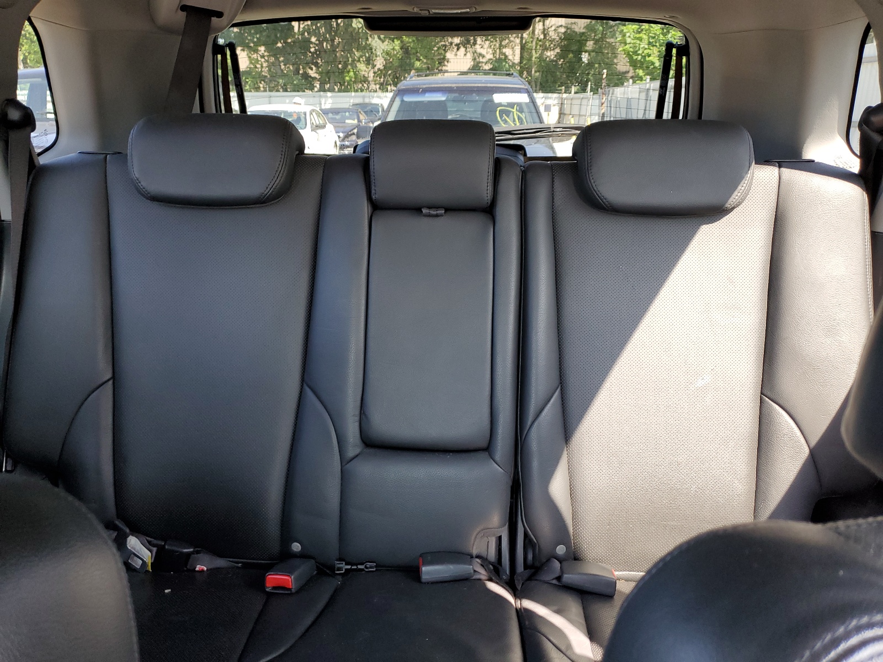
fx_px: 663
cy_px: 331
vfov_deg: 53.1
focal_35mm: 26
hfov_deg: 67.3
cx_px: 442
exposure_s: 1/120
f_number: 1.5
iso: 70
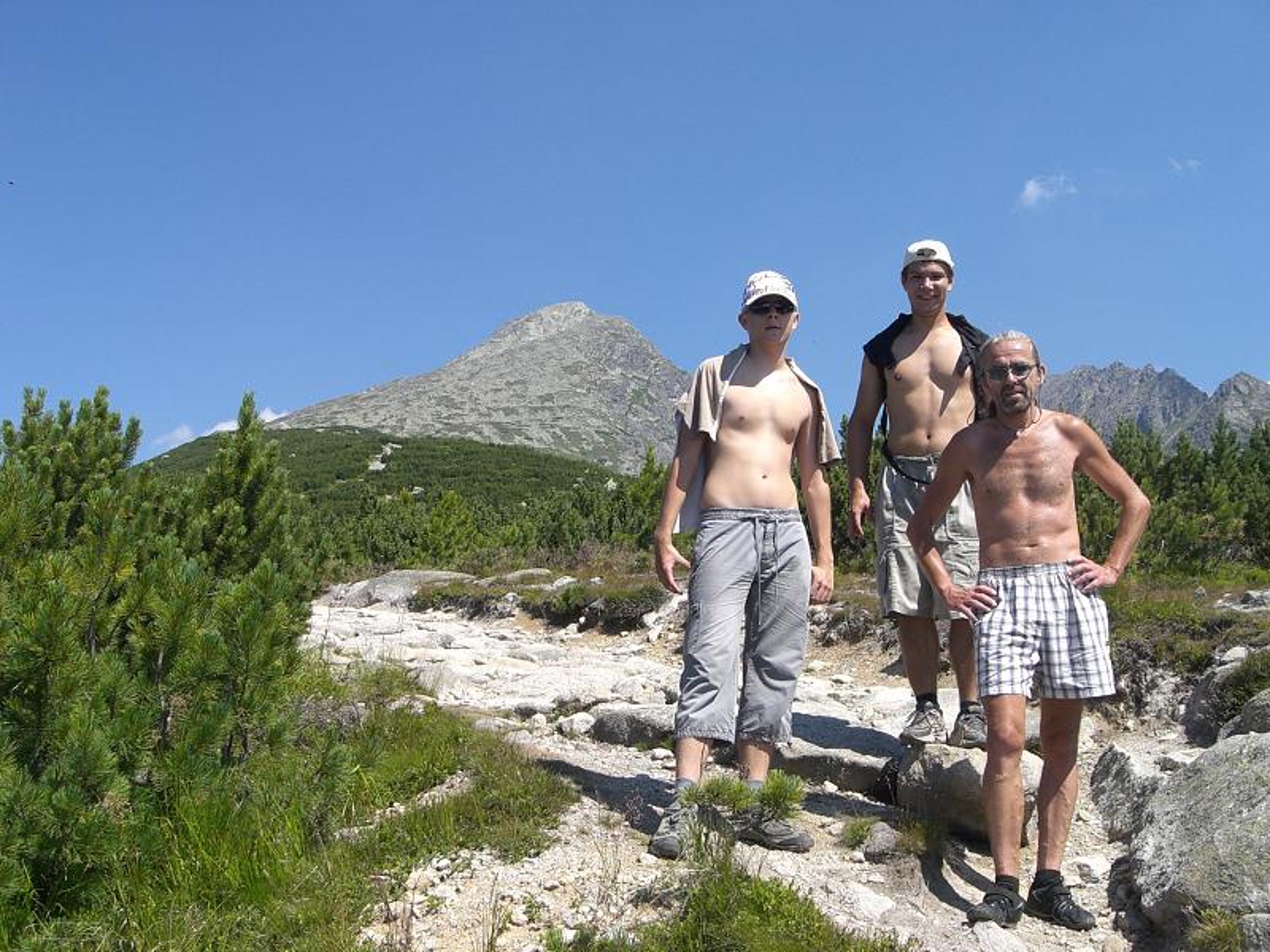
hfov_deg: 49.0
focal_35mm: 38
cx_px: 635
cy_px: 476
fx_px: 1394
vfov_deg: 37.7
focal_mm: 6.3
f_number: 4.4
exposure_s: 1/500
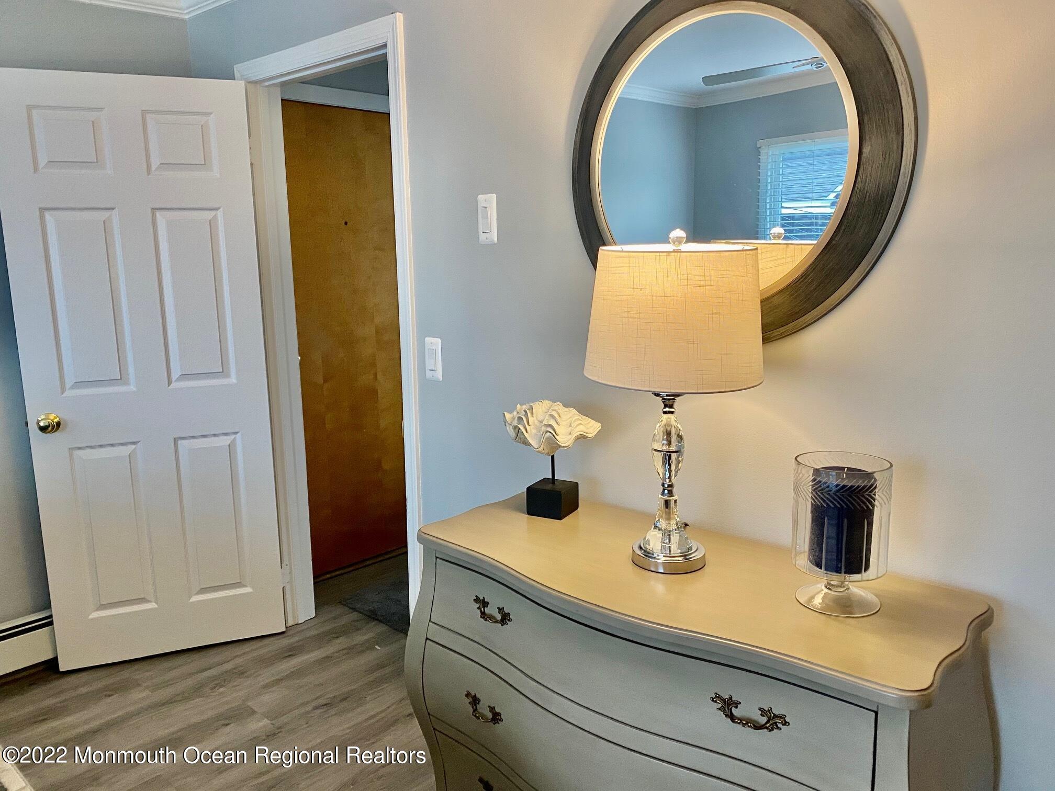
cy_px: 396
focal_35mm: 26
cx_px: 528
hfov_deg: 67.3
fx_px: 792
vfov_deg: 53.1
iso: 200
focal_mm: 4.25
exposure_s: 1/60
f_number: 1.8
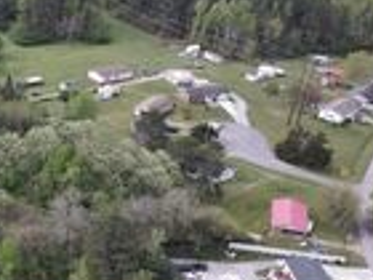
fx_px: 797
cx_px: -127
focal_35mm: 74
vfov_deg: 19.4
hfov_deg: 23.0
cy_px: 276
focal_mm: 4.5
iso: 150
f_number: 2.8
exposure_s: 1/15
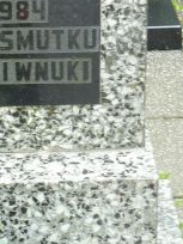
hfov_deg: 5.7
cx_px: -24
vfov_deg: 7.5
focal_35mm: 261
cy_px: -13
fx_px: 1840
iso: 80
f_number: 4.4
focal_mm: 18.2
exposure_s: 1/60
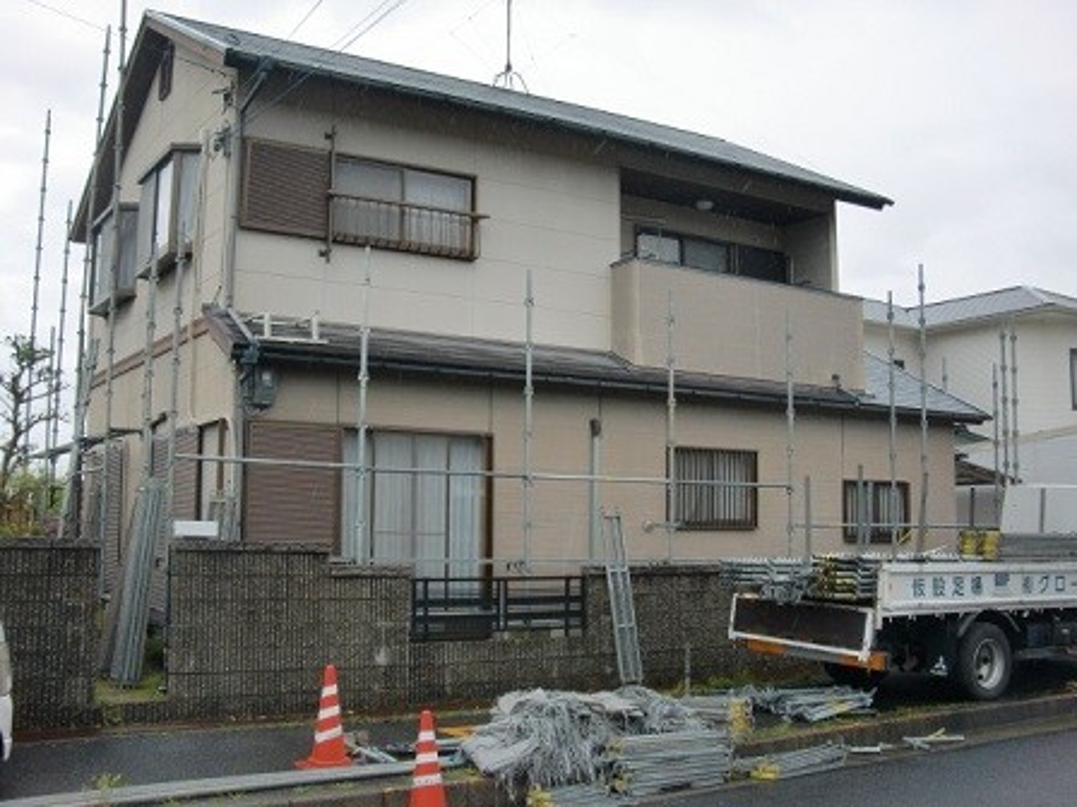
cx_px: 538
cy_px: 404
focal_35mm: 38
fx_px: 1182
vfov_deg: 37.7
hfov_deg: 49.0
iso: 64
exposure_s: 1/250
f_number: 3.9
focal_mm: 6.66
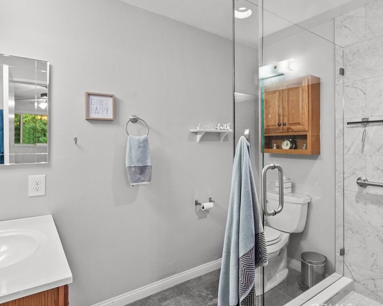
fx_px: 238
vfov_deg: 65.4
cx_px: 216
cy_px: 138
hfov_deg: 77.3
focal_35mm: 21
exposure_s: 1/3
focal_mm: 16
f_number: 8
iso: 2000
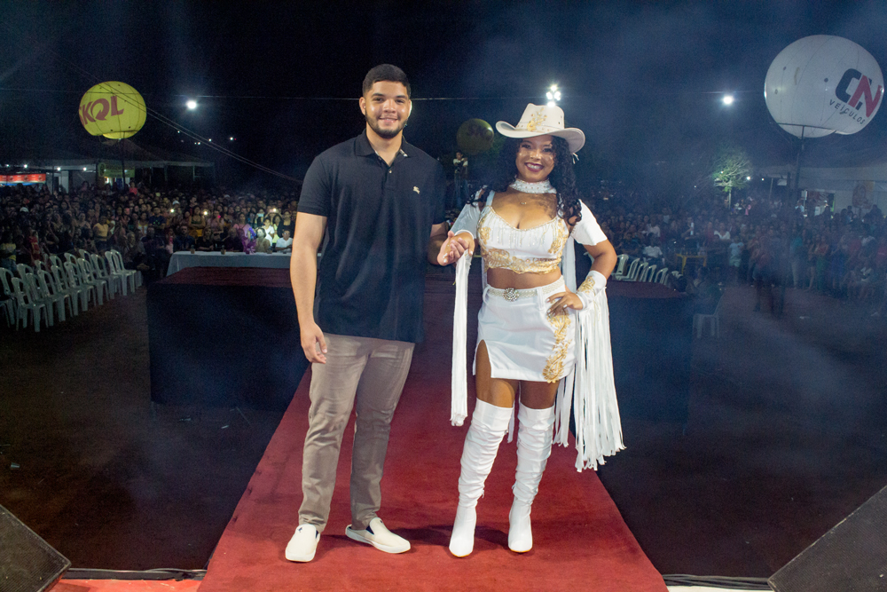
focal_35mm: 36
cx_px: 444
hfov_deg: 53.1
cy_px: 296
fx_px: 887
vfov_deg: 36.9
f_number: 8
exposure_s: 1/60
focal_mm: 24
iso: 1600
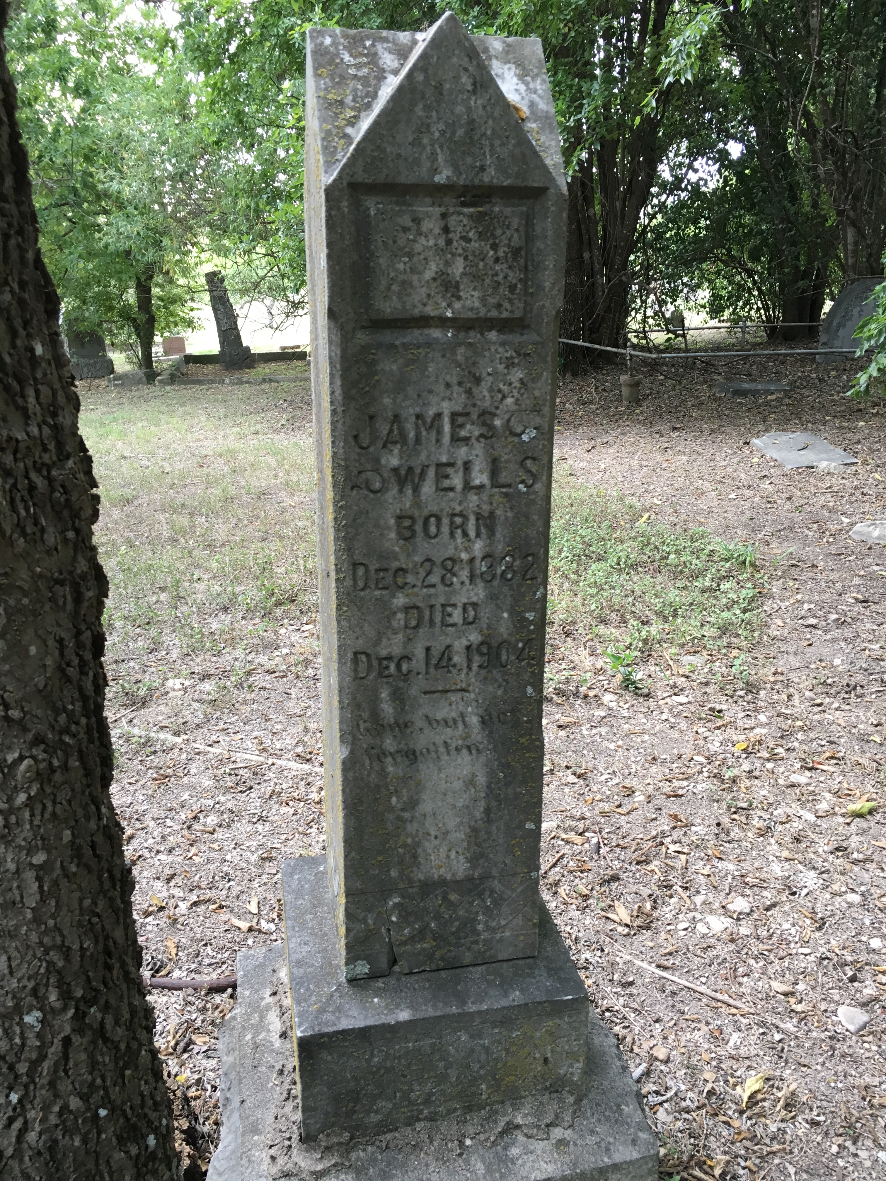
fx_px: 990
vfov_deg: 61.7
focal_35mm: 29
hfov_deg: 48.2
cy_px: 590
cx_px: 443
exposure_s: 1/30
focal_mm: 4.15
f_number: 2.2
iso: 32
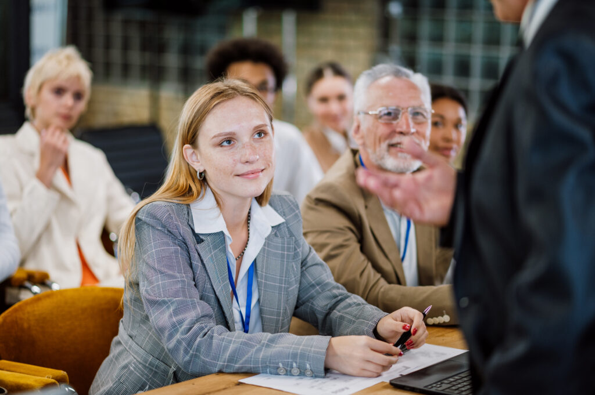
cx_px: 298
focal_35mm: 85
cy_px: 198
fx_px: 1404
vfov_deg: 16.0
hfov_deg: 23.9
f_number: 2
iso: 500
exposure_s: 1/160
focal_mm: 85
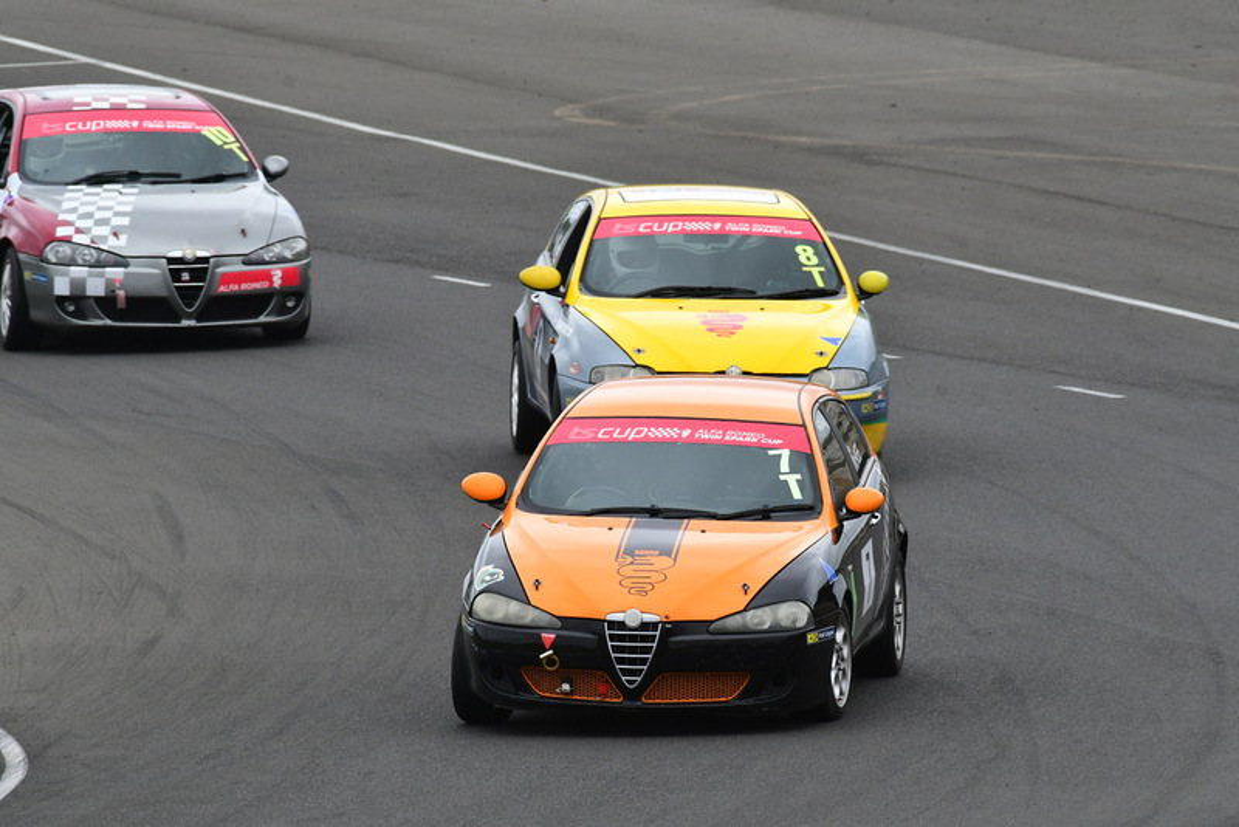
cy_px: 414
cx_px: 620
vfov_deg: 2.0
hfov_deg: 3.0
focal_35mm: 690
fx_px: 23755
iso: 1000
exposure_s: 1/640
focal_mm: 460
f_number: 11
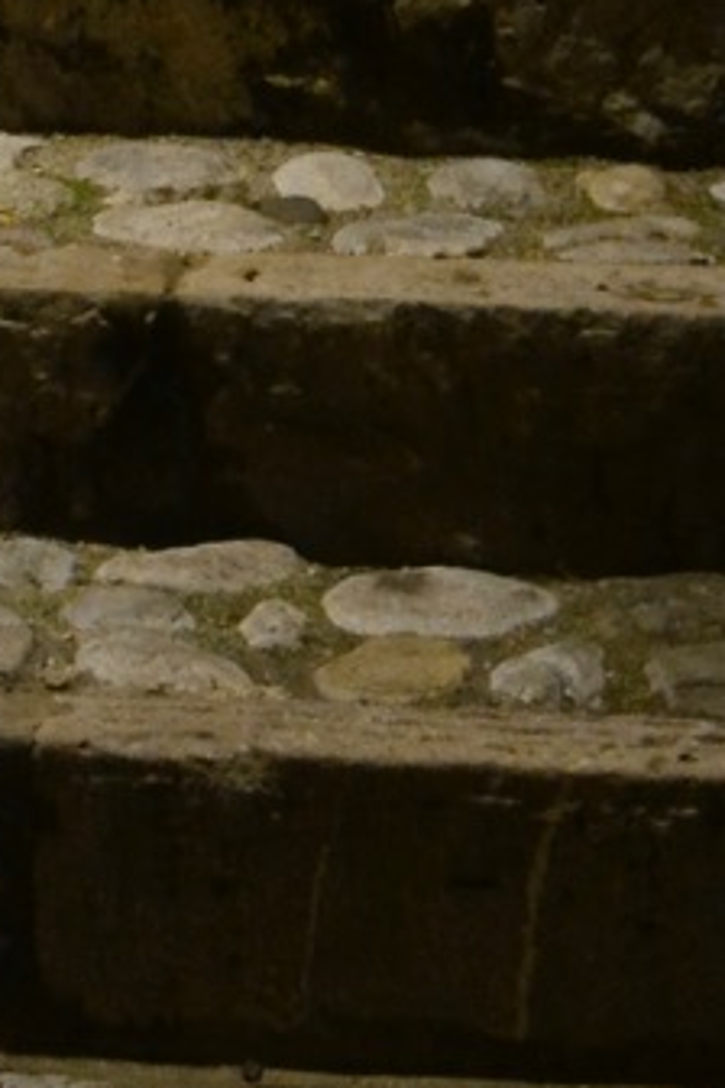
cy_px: -1298
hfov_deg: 5.8
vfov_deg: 8.5
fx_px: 6827
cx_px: -1032
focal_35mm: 226
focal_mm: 22
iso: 800
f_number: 18
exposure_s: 2
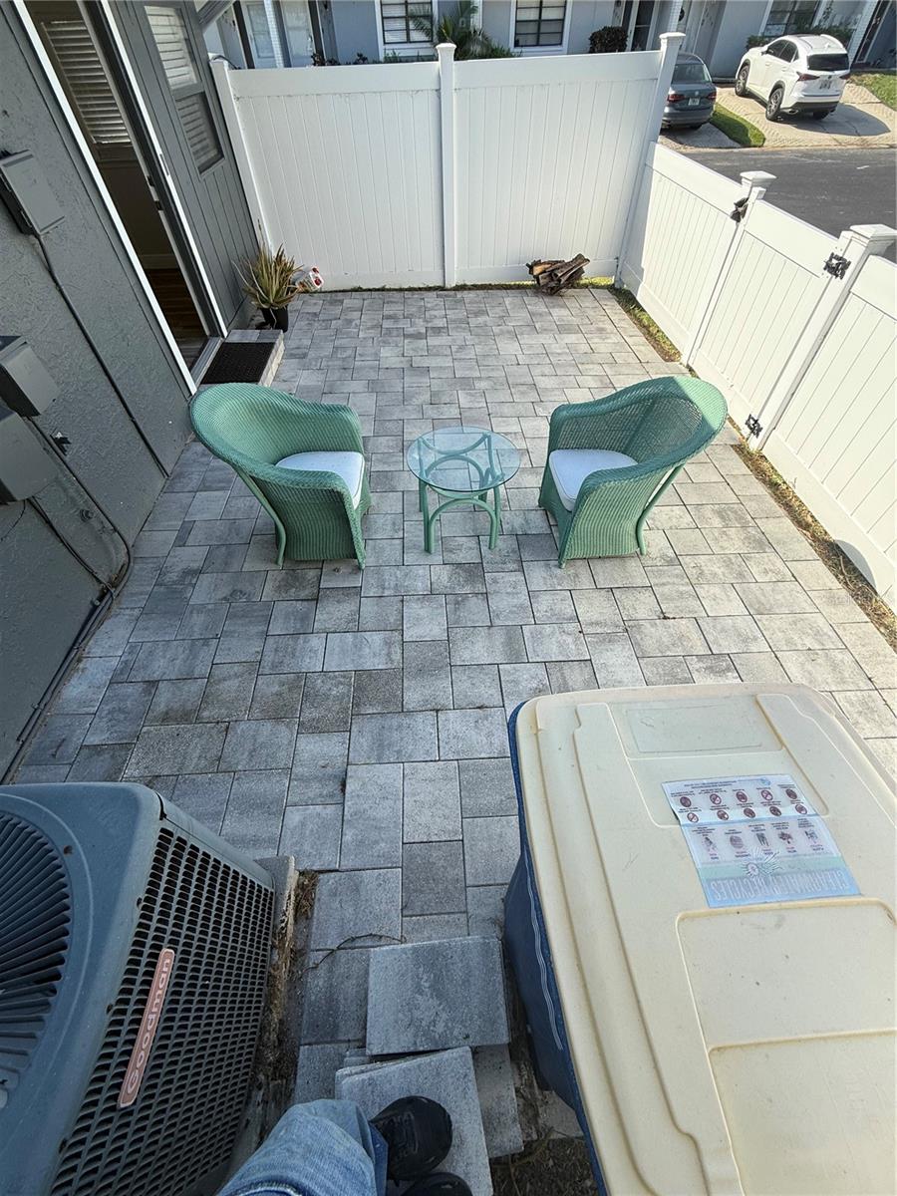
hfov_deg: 85.7
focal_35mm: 14
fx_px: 484
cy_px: 598
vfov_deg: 102.1
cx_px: 448
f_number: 2.2
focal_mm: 2.22
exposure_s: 1/579
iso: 50
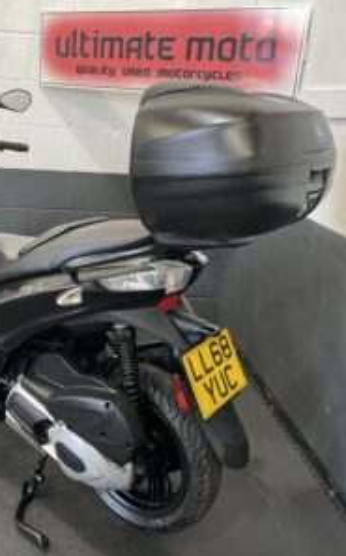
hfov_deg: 33.7
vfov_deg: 52.8
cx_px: 92
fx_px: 560
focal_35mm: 37
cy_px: 278
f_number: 1.6
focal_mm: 4.2
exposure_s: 1/100
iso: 125
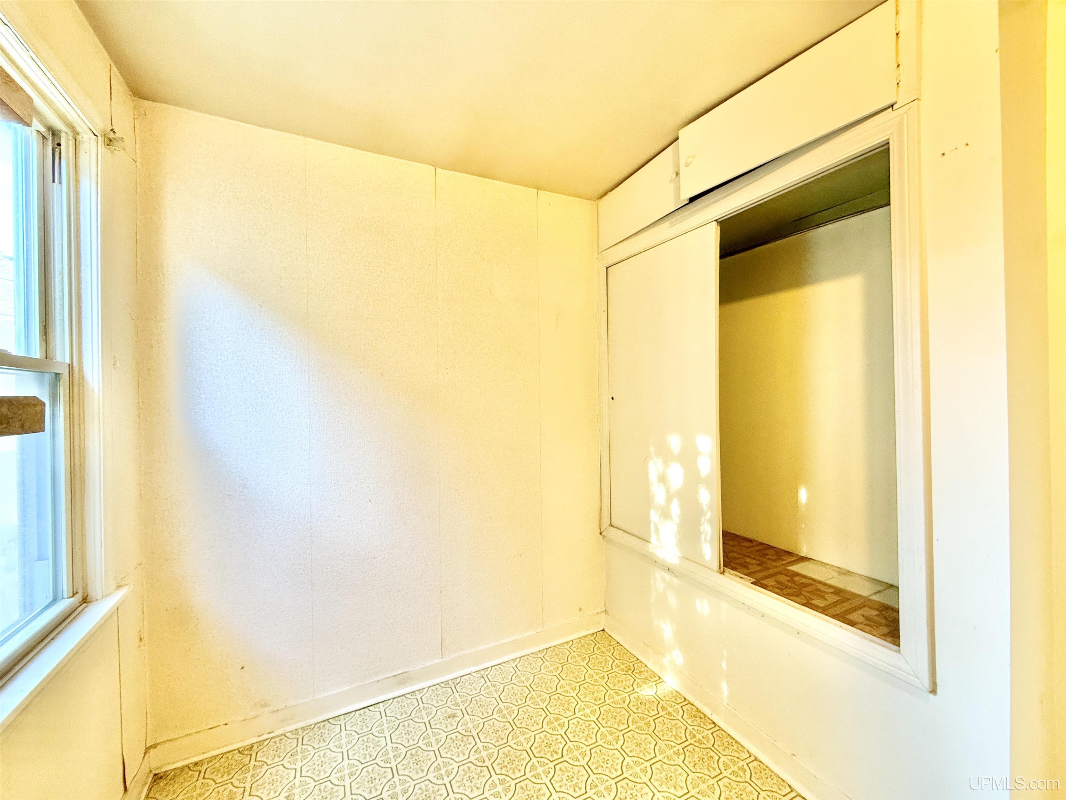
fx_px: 431
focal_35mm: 14
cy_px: 400
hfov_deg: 102.1
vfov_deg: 85.7
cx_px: 533
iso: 320
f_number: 2.2
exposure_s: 1/60
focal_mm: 2.22
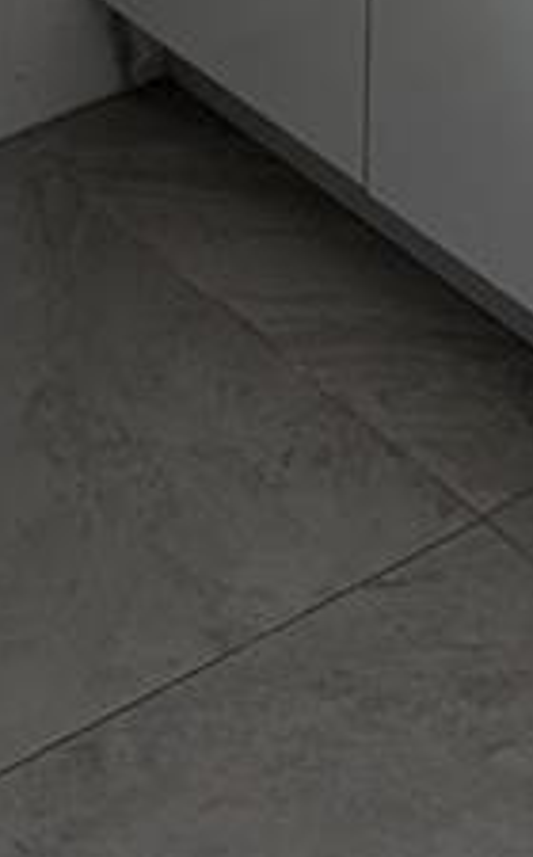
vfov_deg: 12.4
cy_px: -1158
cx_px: 516
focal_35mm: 136
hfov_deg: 9.5
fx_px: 3171
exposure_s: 1/347
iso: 42
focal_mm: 6.81
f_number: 1.85
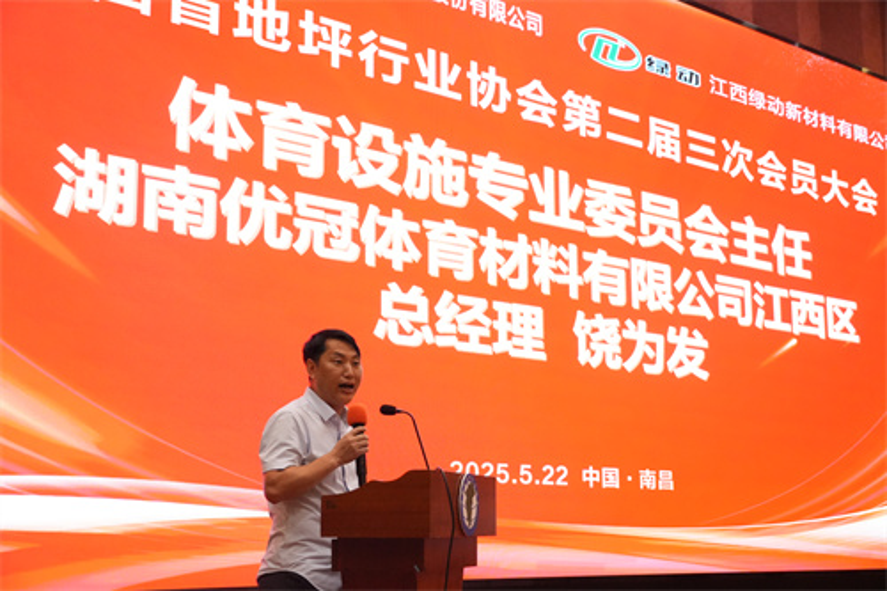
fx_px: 1293
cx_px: 444
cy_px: 296
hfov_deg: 37.9
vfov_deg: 25.7
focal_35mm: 52
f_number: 4.5
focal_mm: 35
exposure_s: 1/204
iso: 4000
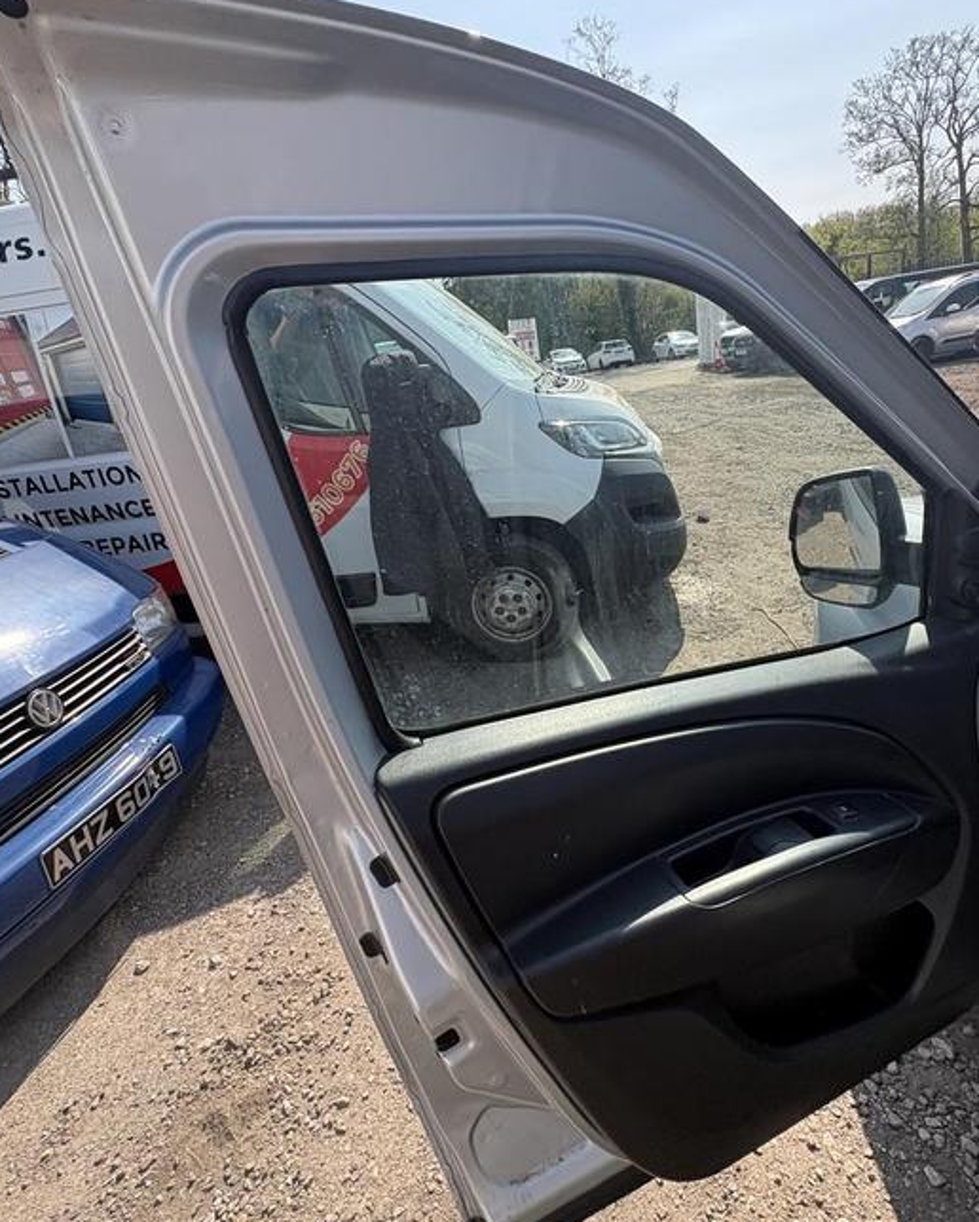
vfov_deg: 83.3
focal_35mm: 19
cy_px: 611
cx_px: 556
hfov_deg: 70.6
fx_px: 687
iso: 64
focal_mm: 2.22
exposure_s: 1/664
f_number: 2.2
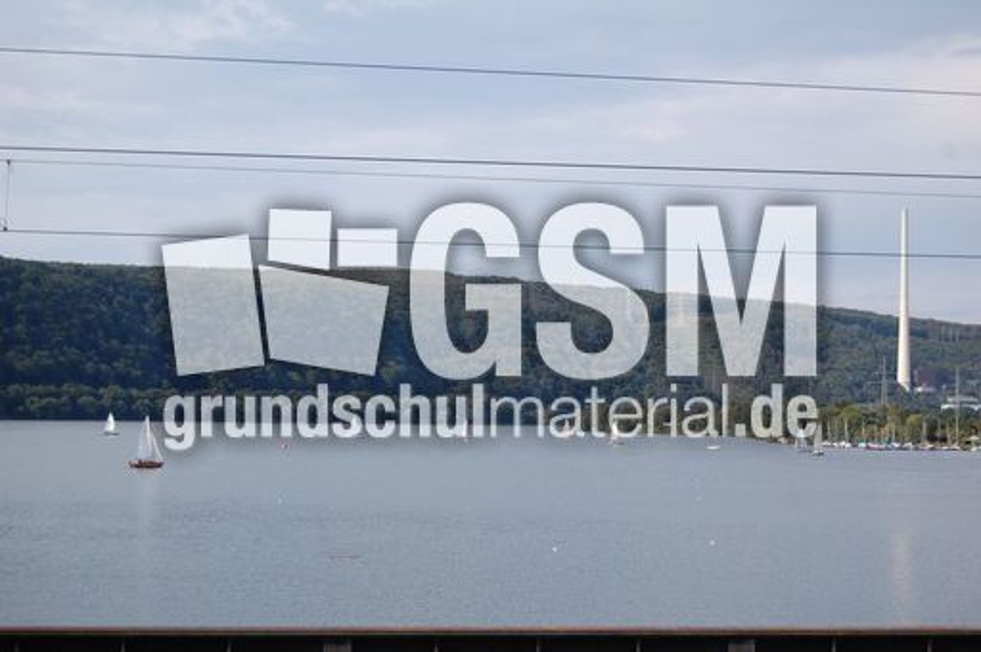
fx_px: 1837
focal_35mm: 68
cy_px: 326
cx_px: 490
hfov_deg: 29.9
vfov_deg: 20.1
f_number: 5.3
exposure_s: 1/1000
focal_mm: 45
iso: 280
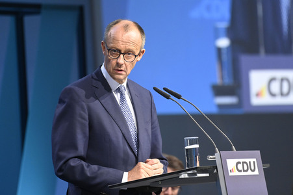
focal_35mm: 440
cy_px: 98
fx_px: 3578
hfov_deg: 4.7
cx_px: 146
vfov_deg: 3.1
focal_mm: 440
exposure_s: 1/500
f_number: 5.6
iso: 8000
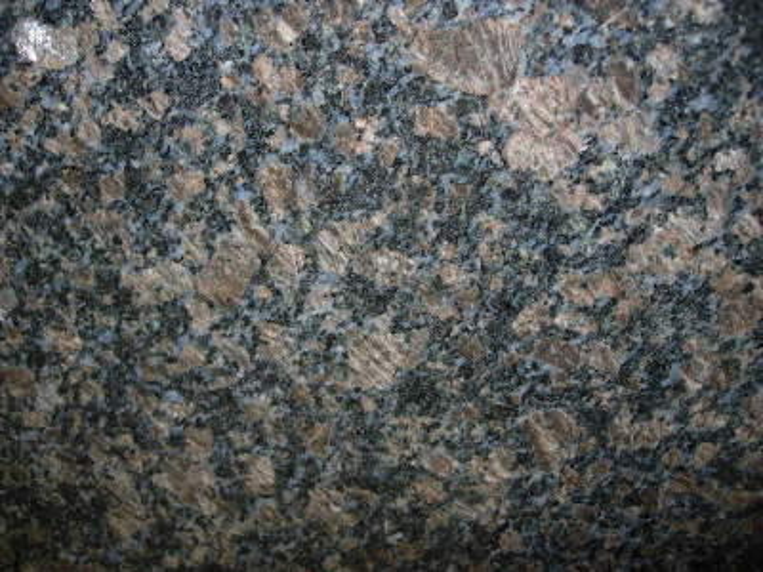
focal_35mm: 38
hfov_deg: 49.0
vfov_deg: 37.7
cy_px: 286
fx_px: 838
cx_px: 382
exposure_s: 1/64
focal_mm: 7.8
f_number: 2.8
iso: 79
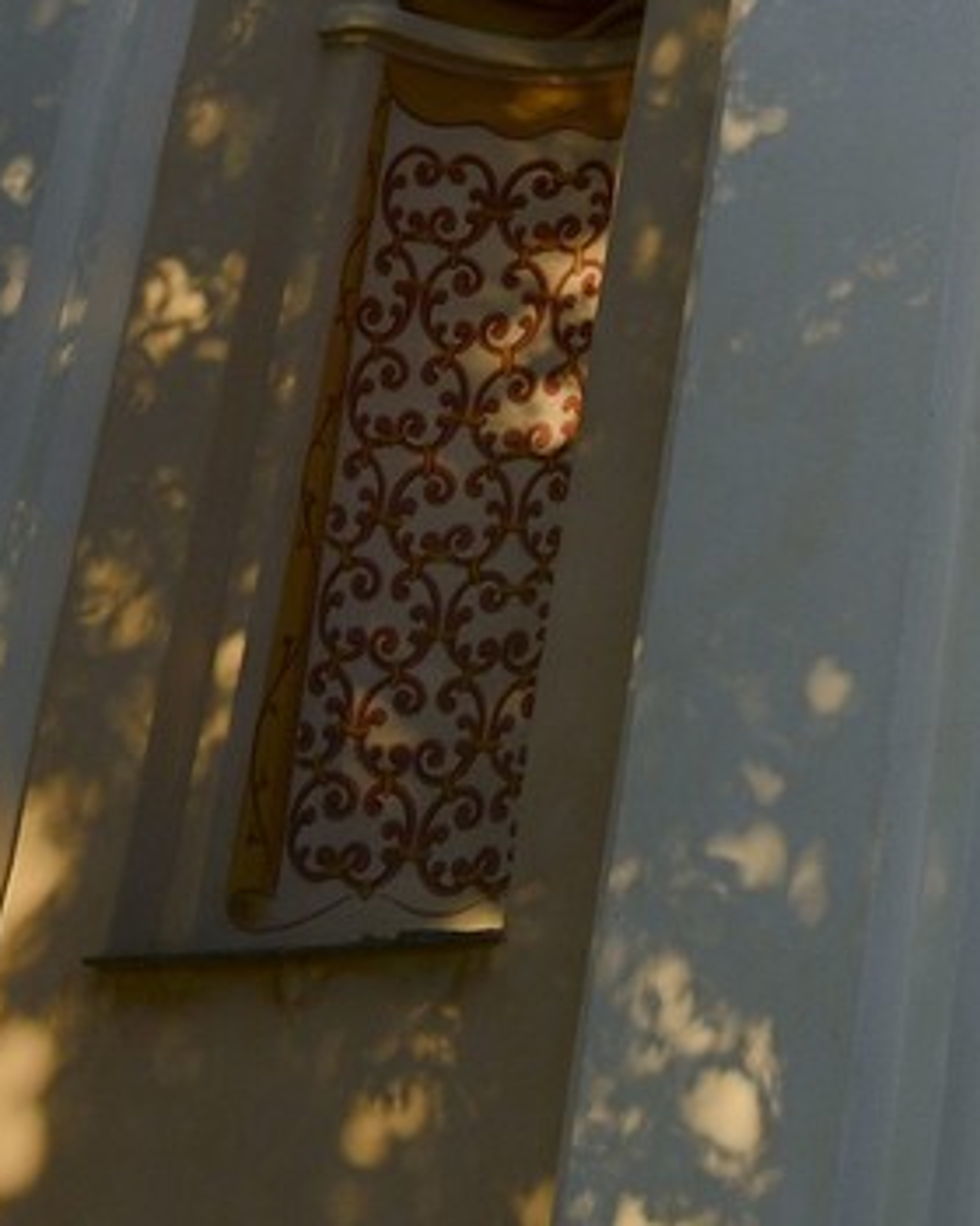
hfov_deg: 13.3
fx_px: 3734
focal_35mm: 103
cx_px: 1838
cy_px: -1405
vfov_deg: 14.5
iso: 200
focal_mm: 24
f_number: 11
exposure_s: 1/200
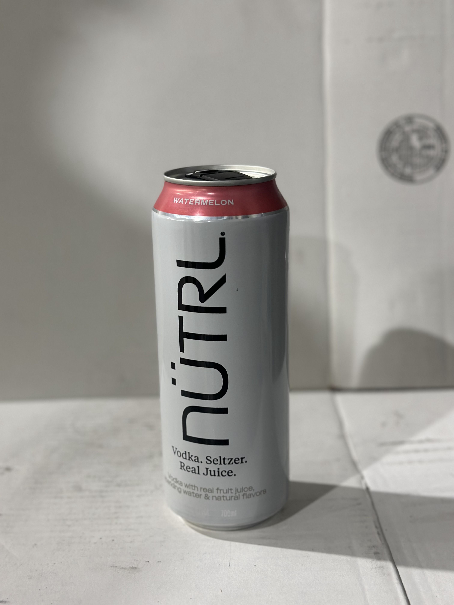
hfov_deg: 30.3
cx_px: 227
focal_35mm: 48
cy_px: 302
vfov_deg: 39.7
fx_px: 839
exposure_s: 1/60
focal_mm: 6.86
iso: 160
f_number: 1.78
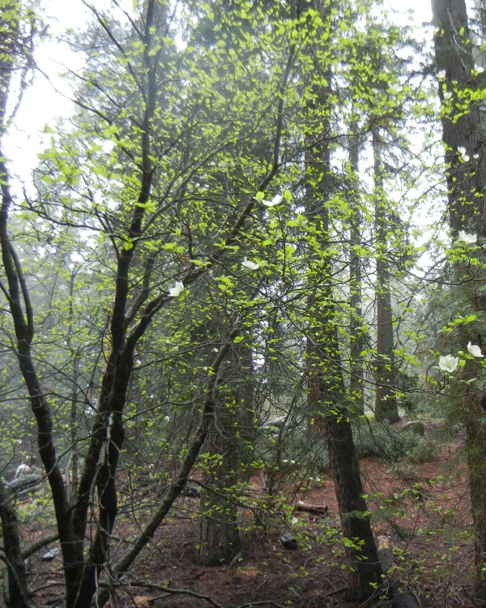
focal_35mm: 40
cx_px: 405
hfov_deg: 35.8
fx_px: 719
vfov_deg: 45.8
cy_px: 307
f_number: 3.5
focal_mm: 5.4
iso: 175
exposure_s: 1/60
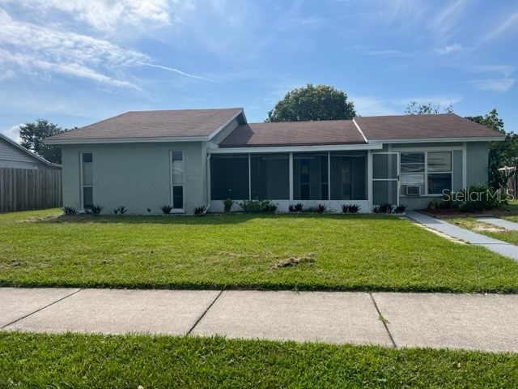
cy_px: 194
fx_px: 389
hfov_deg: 67.3
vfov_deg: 53.1
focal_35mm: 26
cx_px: 259
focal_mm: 5.7
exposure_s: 1/6211
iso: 50
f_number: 1.5
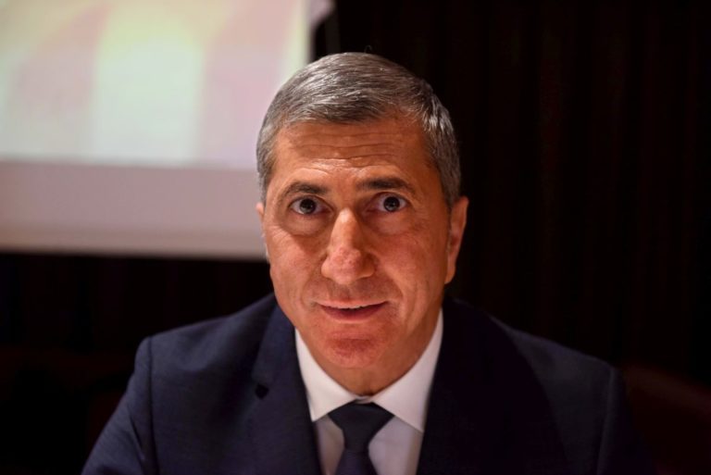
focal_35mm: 70
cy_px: 238
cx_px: 356
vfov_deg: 19.5
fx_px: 1383
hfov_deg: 28.8
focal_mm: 70
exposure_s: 1/160
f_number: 2.8
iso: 2000
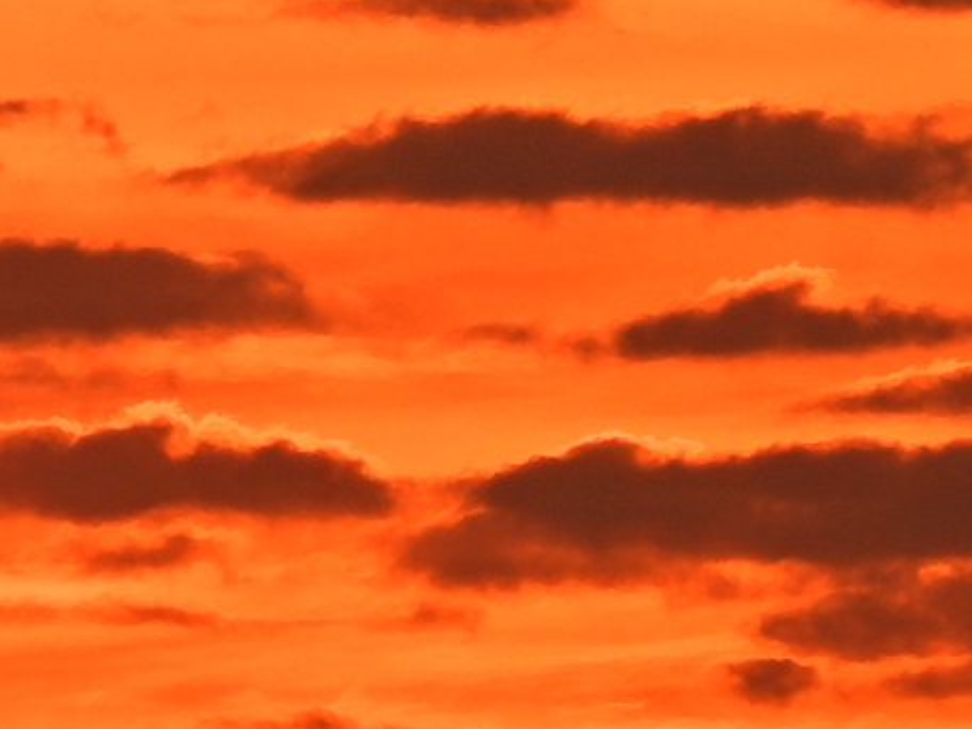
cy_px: 571
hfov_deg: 0.7
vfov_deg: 0.5
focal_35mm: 2806
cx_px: 1125
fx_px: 78791
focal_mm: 178
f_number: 5.6
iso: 100
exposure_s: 1/800
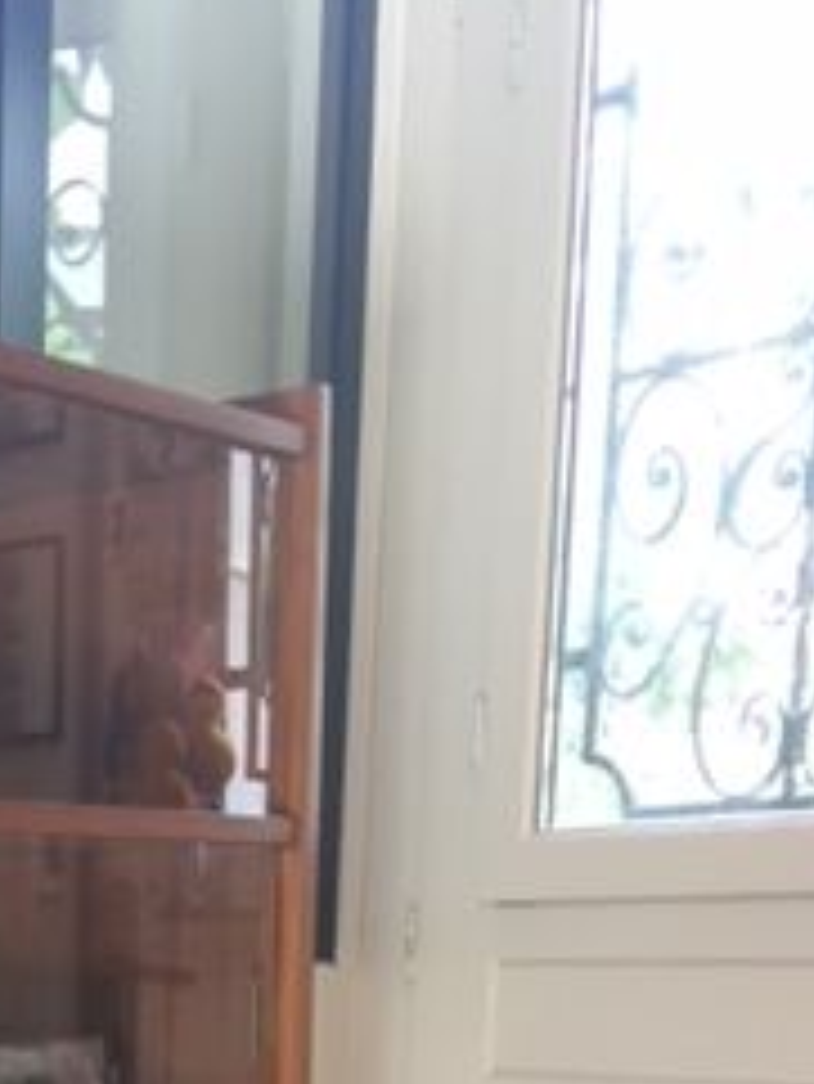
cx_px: -184
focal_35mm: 77
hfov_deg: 18.1
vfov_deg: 22.8
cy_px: 1381
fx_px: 2412
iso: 80
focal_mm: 4.15
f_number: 2.2
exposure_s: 1/33
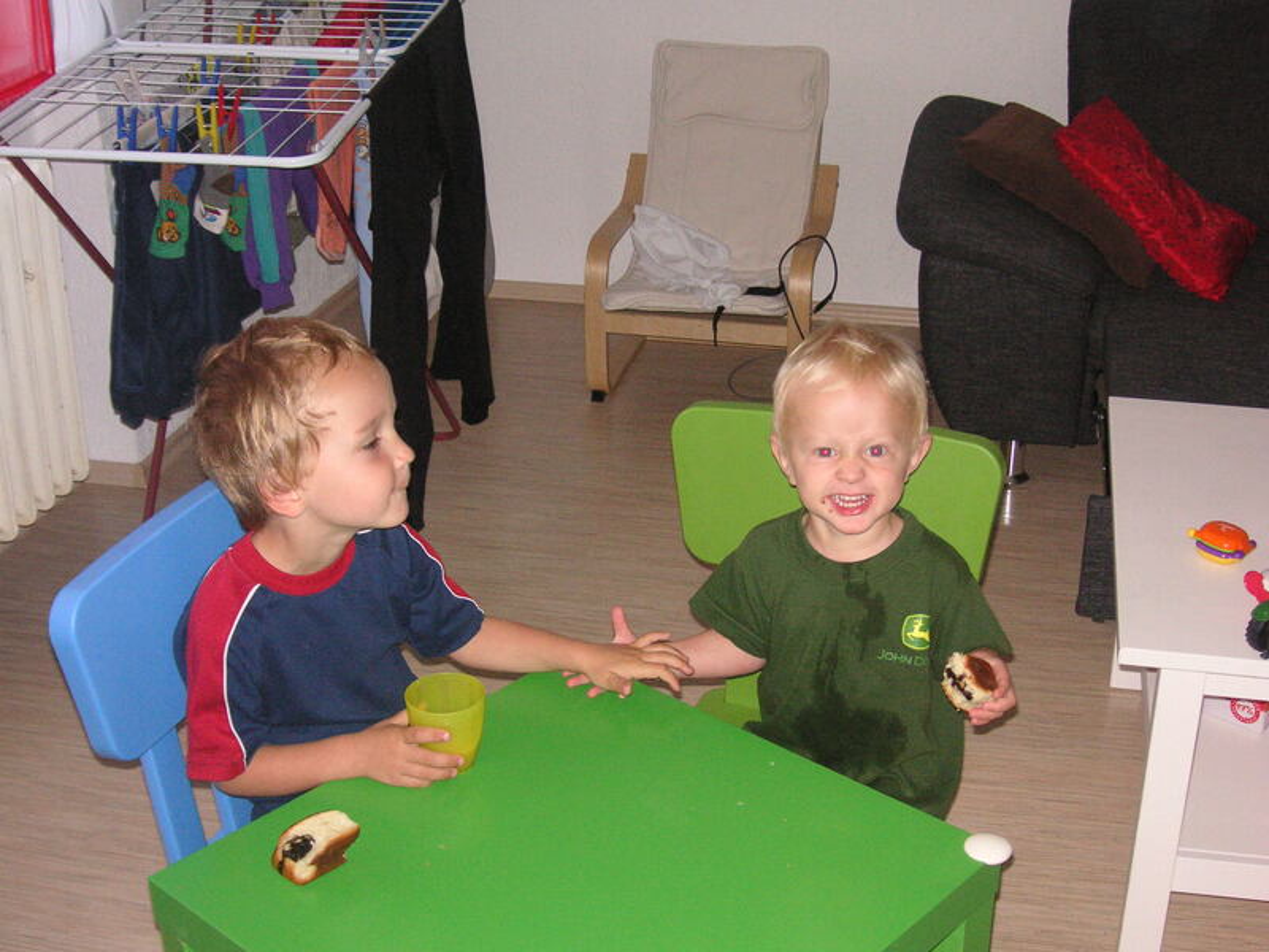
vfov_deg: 30.9
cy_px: 476
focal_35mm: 47
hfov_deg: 40.4
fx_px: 1723
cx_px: 634
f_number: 3.3
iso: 160
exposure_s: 1/45
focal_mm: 7.8
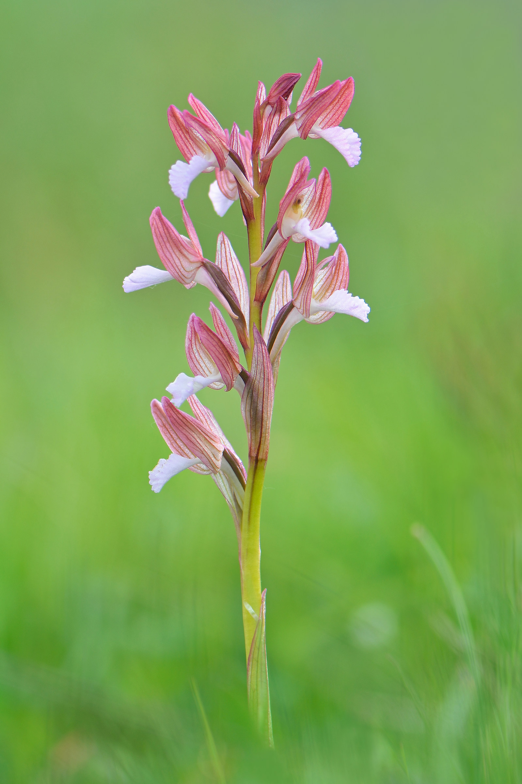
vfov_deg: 7.6
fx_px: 5875
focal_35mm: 270
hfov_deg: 5.1
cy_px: 392
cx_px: 261
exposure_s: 1/125
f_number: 5.6
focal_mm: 180
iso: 100
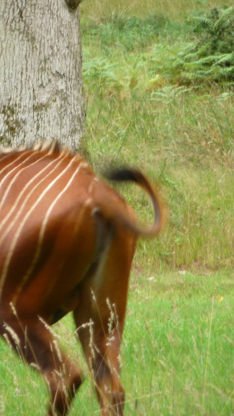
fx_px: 4499
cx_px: 13
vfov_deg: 5.3
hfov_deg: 3.0
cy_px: 208
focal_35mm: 408
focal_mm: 47
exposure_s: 1/60
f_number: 4.9
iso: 160
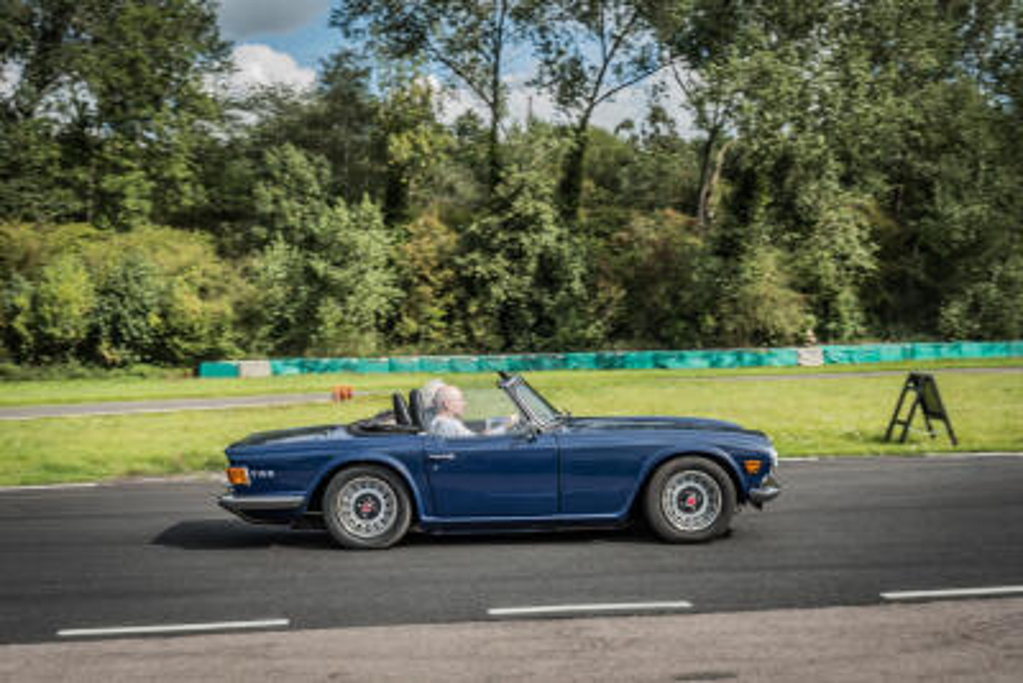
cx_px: 512
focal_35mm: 48
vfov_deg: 28.1
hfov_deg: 41.1
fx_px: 1364
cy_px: 342
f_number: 3.5
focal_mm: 32
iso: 100
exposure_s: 1/400
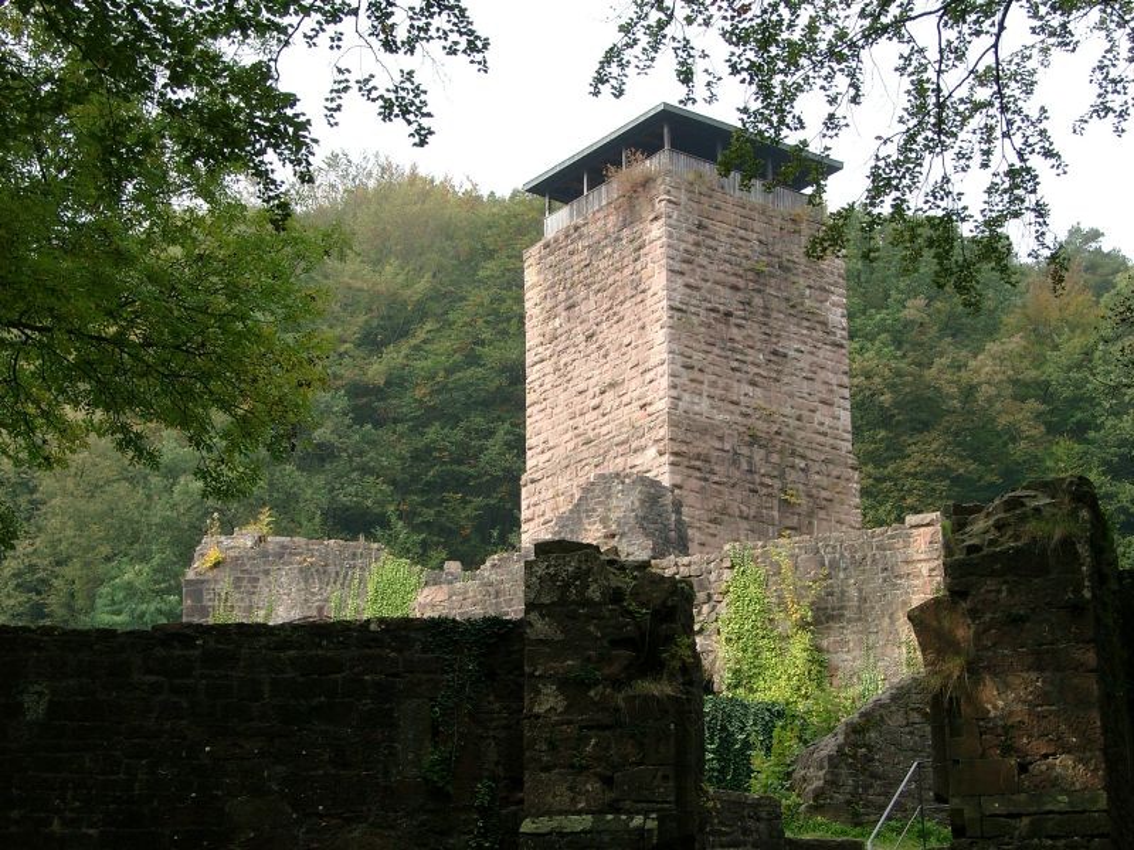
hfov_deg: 25.0
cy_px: 425
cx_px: 567
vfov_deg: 18.9
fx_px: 2555
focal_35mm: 78
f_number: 4
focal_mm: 16.05
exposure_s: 1/108
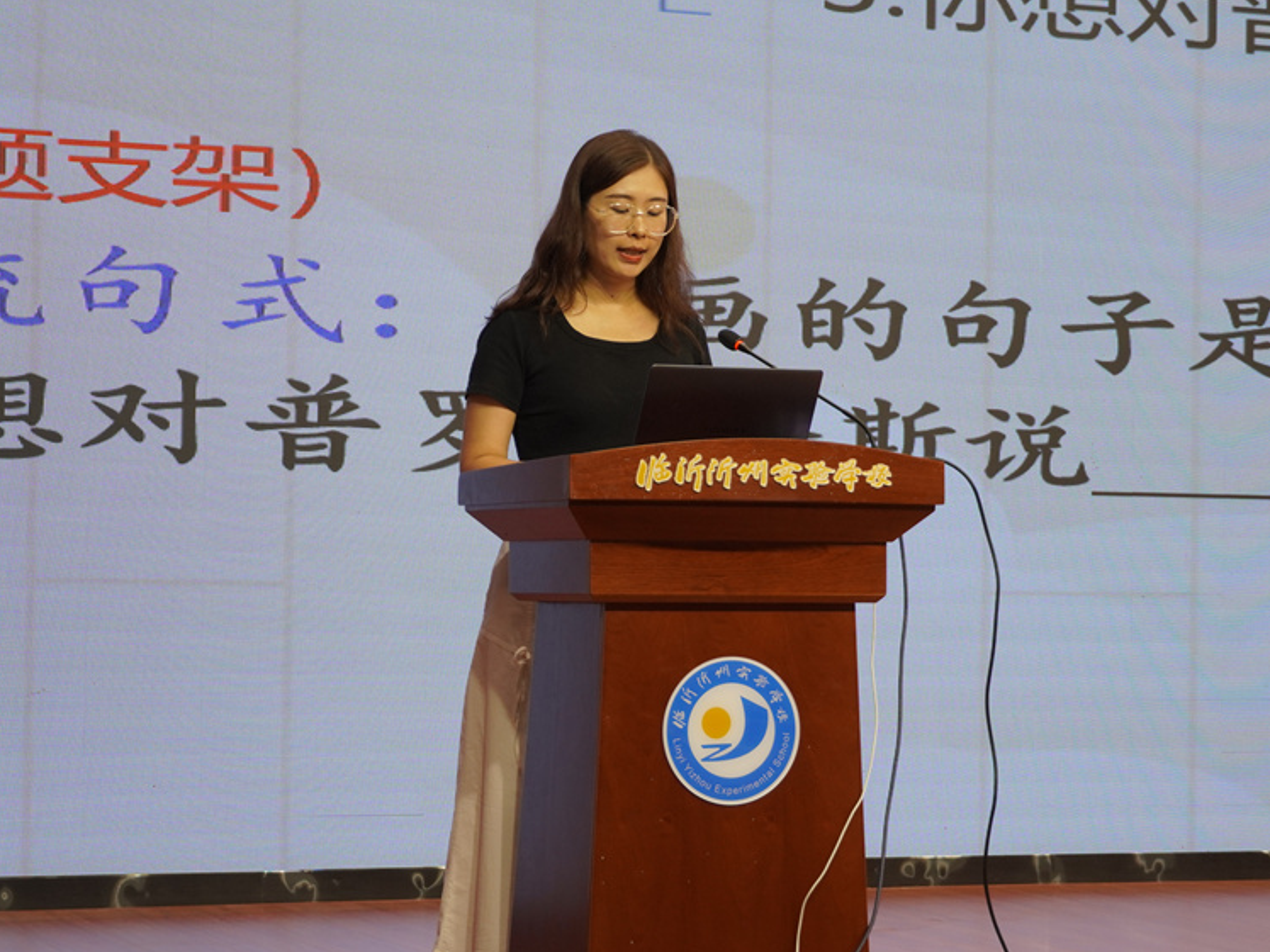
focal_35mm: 91
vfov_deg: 16.3
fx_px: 3326
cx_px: 569
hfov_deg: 21.6
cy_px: 518
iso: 500
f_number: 5
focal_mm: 47
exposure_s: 1/160
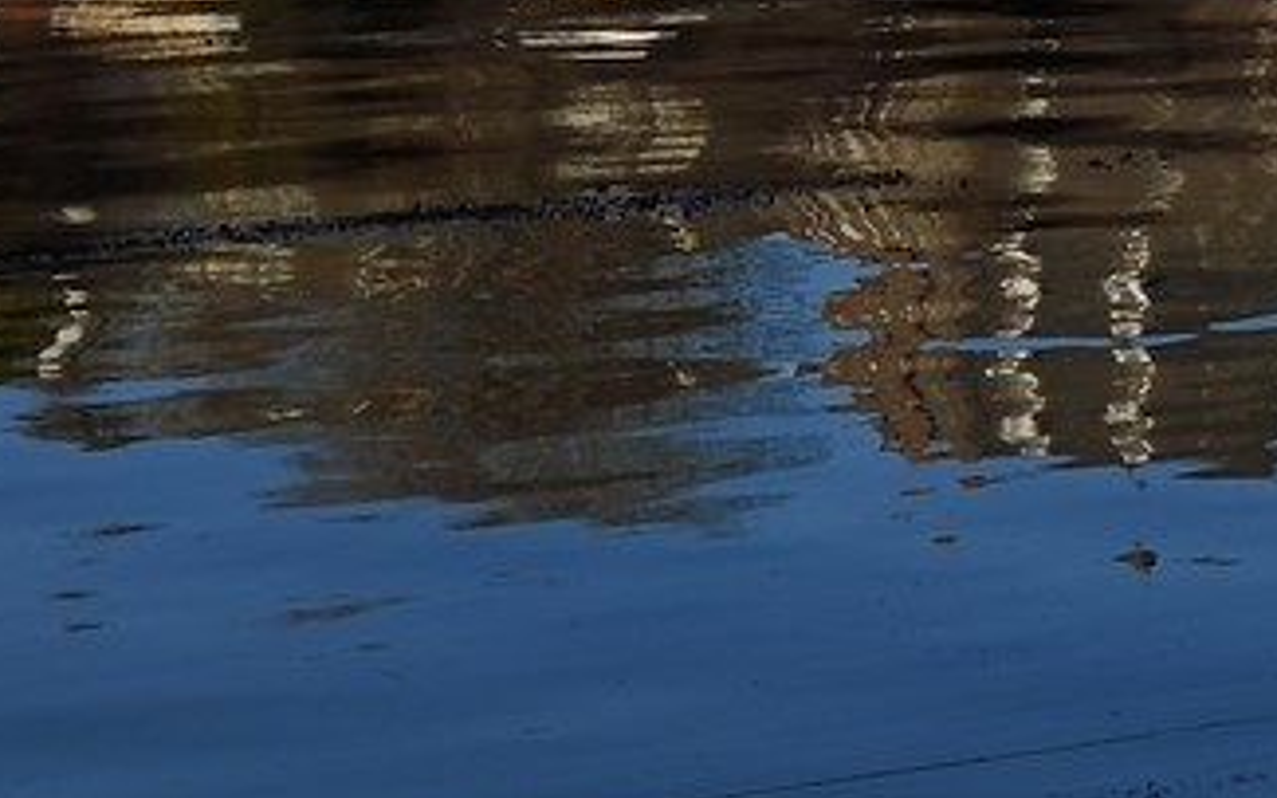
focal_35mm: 241
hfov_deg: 8.0
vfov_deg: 5.4
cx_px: 3053
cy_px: -468
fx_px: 8386
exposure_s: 1/250
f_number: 16
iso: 200
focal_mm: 48
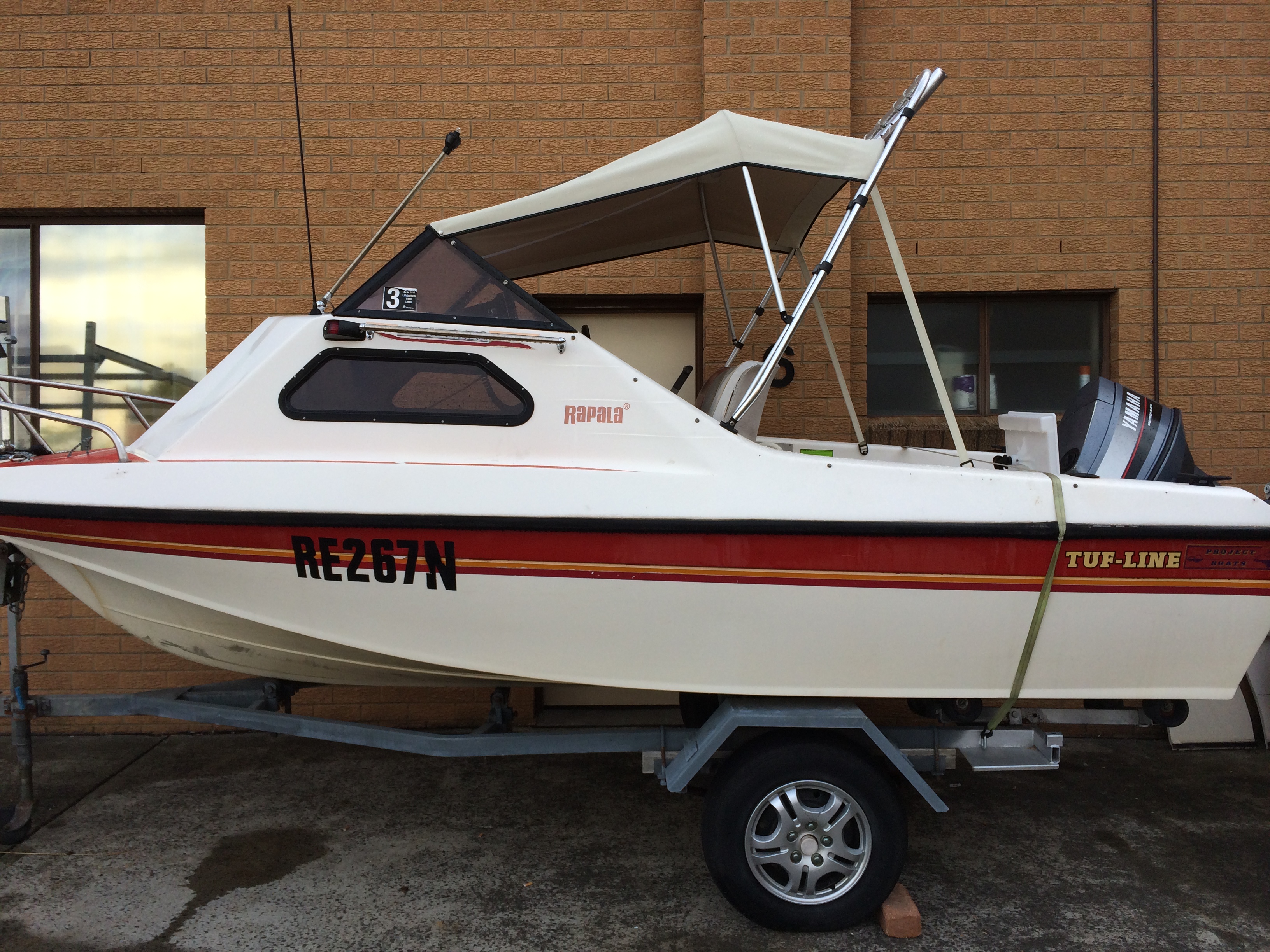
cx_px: 635
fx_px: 1101
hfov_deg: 60.0
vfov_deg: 46.8
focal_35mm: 30
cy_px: 476
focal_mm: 4.12
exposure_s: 1/1368
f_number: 2.2
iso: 40
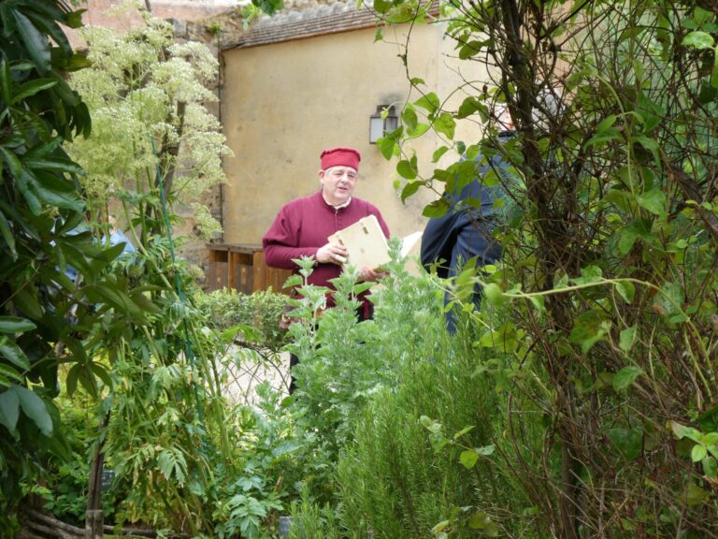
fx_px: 1265
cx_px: 359
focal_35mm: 61
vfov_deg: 24.0
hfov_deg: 31.7
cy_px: 270
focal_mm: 10.9
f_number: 5
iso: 100
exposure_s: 1/80
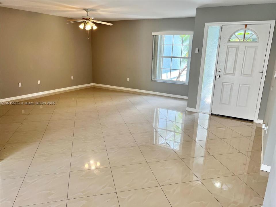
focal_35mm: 26
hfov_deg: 67.3
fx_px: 207
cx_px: 138
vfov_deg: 53.1
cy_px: 104
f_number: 1.5
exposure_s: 1/137
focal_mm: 5.7
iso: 64
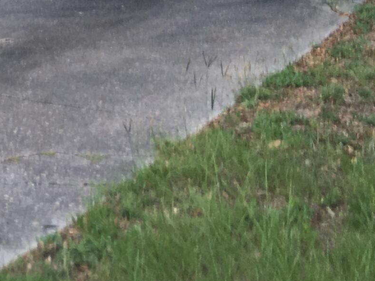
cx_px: -271
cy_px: -170
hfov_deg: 15.5
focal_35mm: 111
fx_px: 1202
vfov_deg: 12.5
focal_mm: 4.15
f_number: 2.2
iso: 25
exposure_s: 1/40
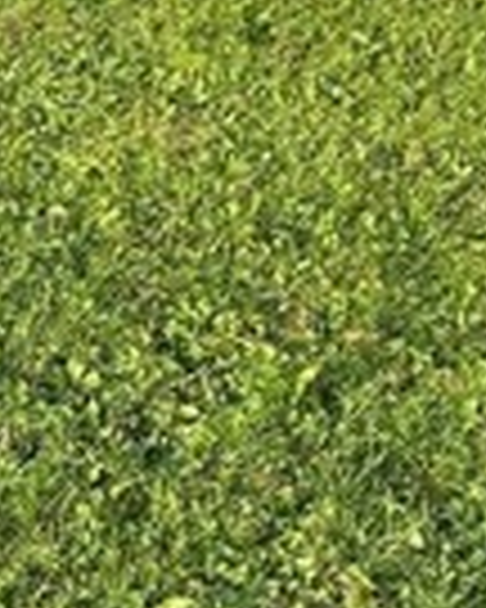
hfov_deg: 10.5
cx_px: -540
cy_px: 266
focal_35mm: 133
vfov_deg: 14.5
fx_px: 2391
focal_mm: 6.86
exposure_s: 1/615
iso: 80
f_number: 1.78
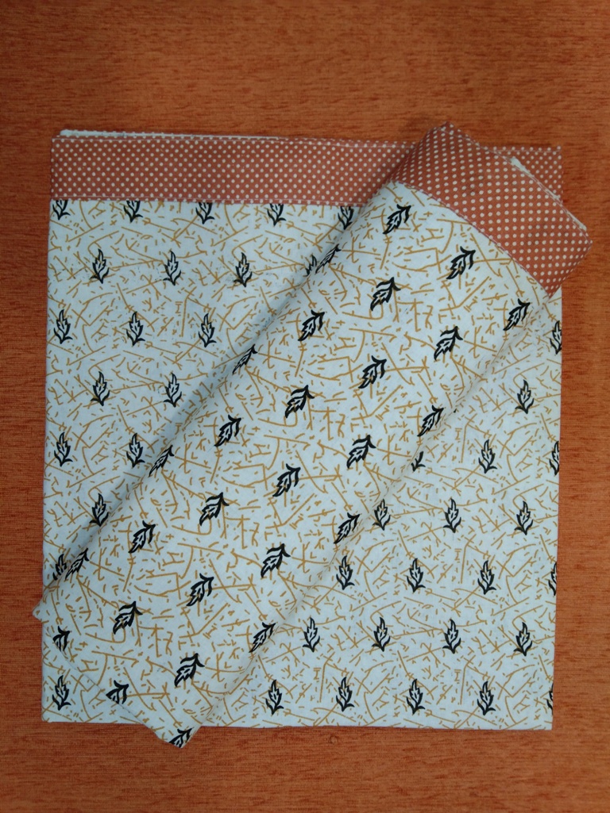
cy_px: 406
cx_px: 305
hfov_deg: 45.4
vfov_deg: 58.4
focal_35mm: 31
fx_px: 729
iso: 185
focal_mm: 3.69
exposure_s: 1/50
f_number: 2.2
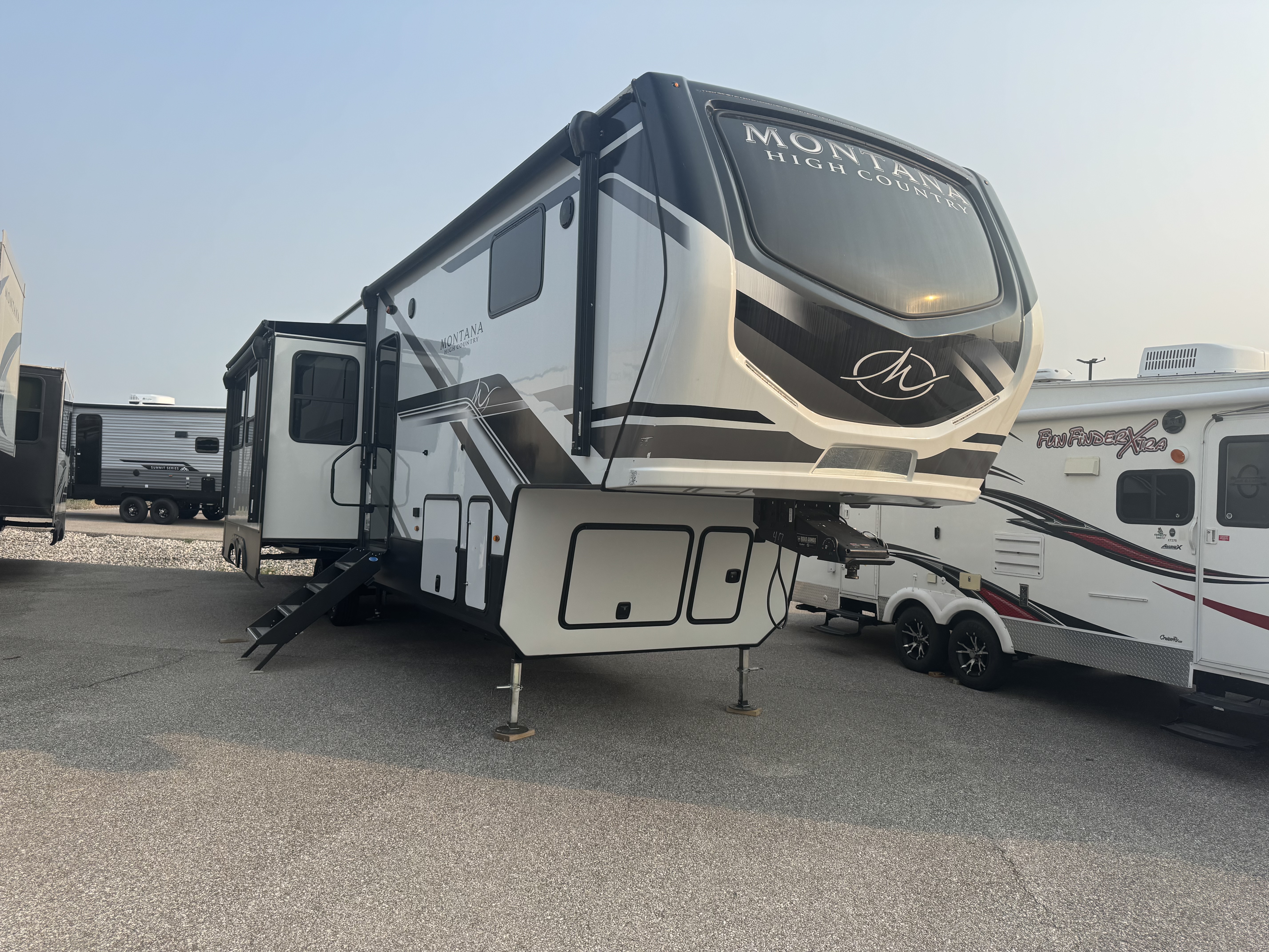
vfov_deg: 56.8
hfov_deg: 71.6
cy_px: 476
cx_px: 634
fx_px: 880
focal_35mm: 24
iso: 80
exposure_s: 1/1980
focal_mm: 6.76
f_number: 1.78
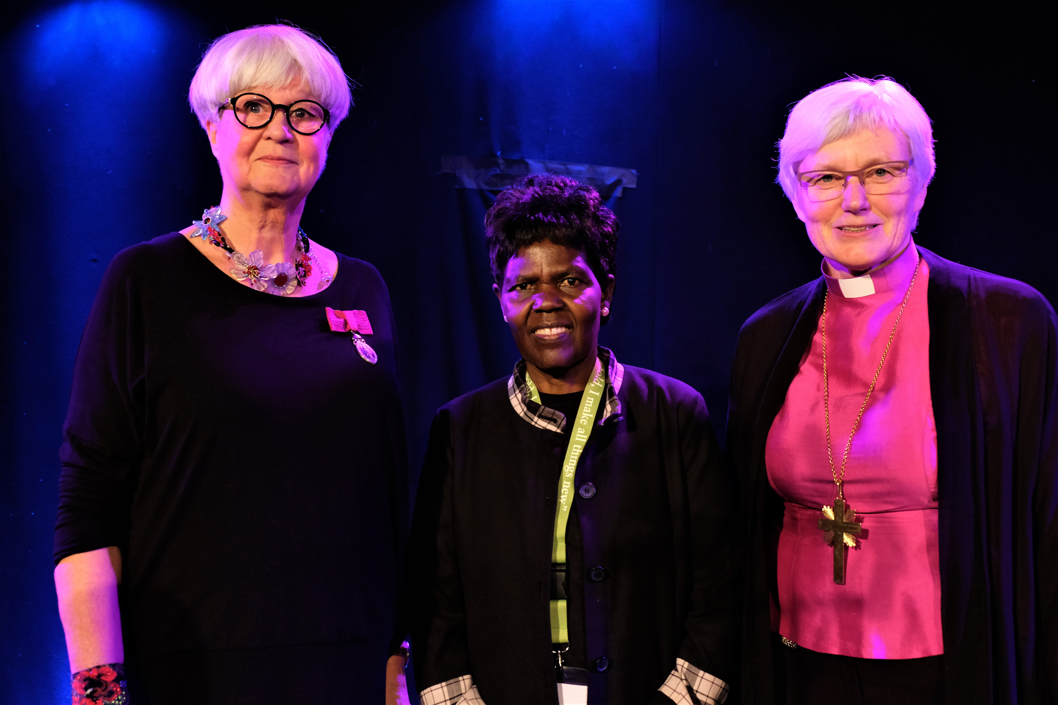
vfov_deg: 33.4
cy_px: 352
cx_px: 529
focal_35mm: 40
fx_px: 1175
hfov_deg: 48.5
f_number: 4.2
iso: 2500
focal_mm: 26.6
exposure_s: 1/30
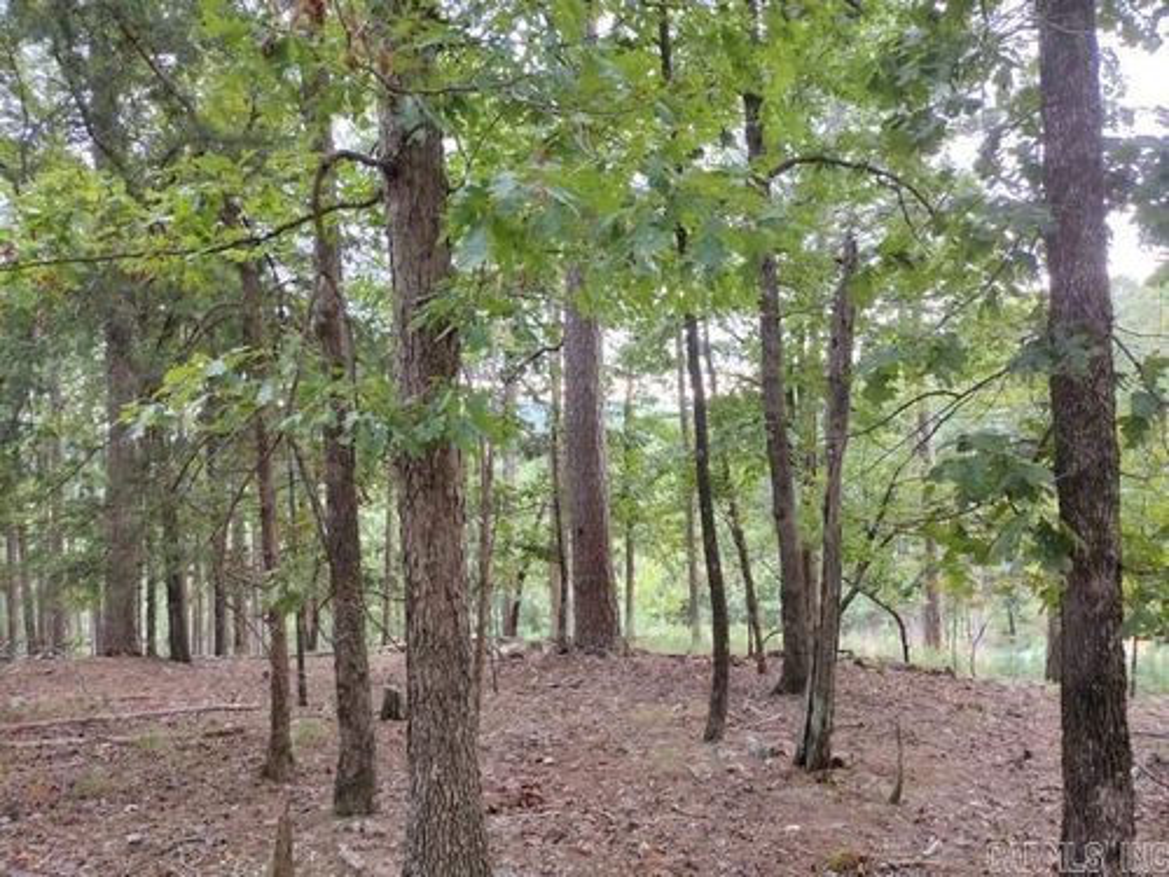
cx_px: 584
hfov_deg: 65.3
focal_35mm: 27
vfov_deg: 51.4
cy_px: 438
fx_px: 912
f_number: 1.7
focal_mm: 4.71
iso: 139
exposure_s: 1/60
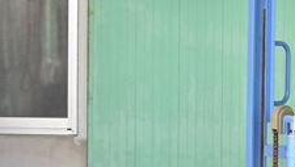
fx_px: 1504
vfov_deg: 6.3
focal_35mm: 192
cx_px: 285
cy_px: 135
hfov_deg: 11.1
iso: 1250
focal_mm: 55
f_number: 6.3
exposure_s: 1/500
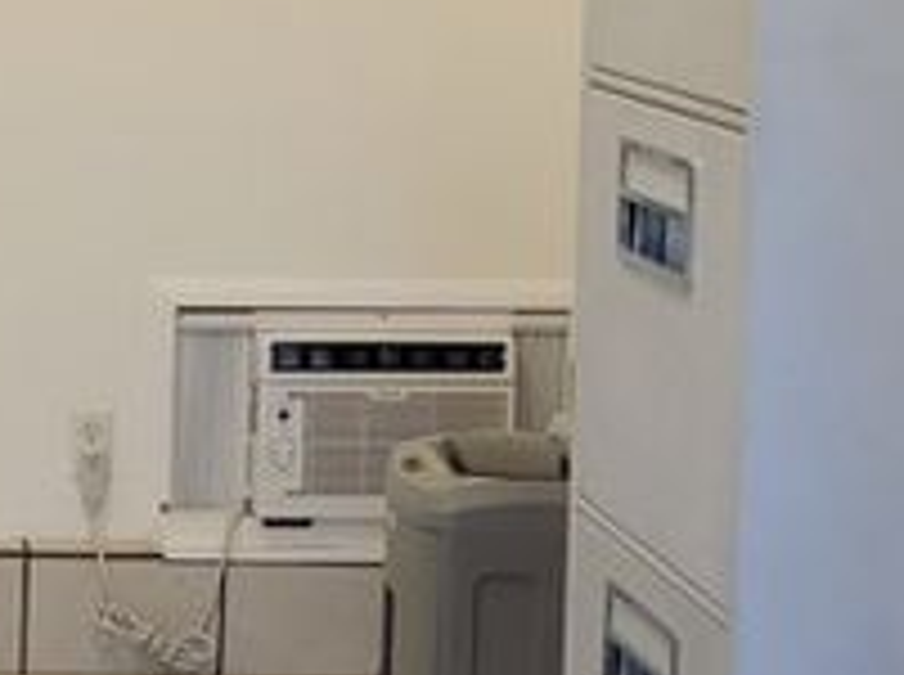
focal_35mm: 77
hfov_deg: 23.7
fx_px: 2007
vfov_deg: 19.1
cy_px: 380
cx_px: -99
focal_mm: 5.4
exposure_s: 1/120
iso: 50
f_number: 1.8
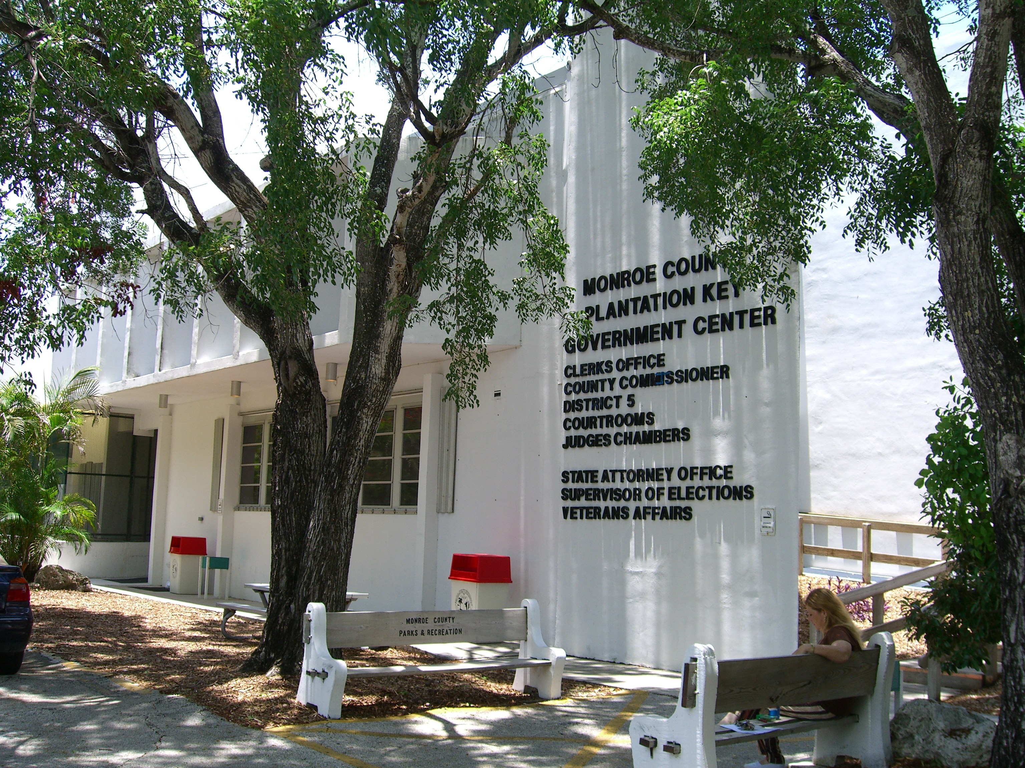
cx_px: 512
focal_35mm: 38
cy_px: 384
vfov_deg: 37.7
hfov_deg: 49.0
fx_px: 1125
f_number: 4
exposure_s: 1/200
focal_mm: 7.9
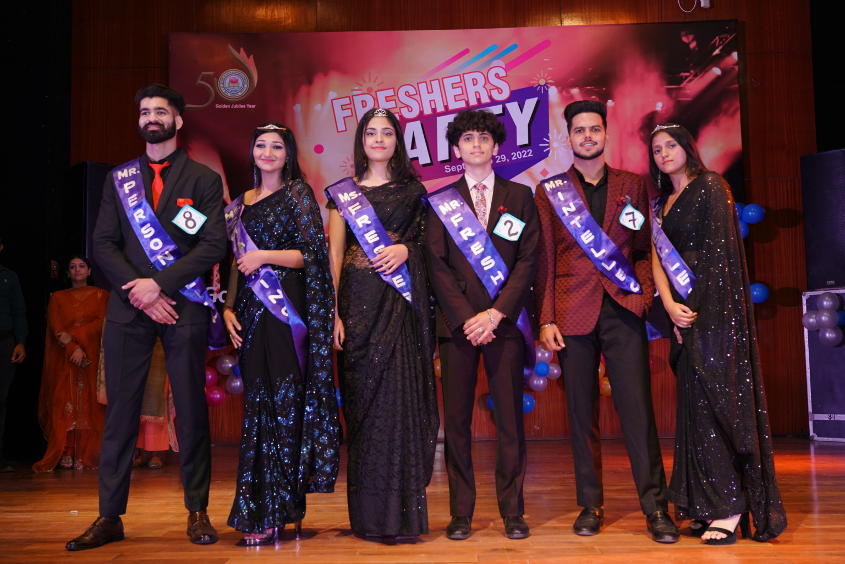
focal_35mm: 39
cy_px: 282
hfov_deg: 49.5
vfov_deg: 34.2
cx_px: 422
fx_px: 916
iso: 1600
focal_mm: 39
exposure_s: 1/125
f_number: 5
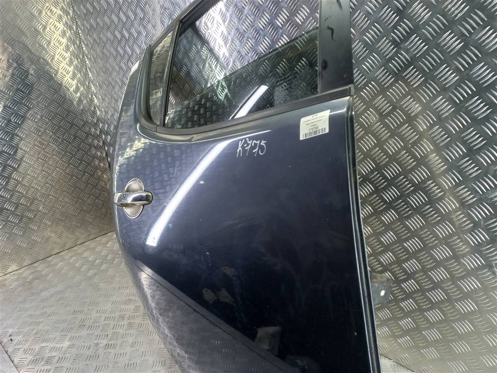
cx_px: 248
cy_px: 186
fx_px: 359
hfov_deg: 69.4
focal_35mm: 25
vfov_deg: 54.9
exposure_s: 1/50
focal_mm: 4.6
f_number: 1.8
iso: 100
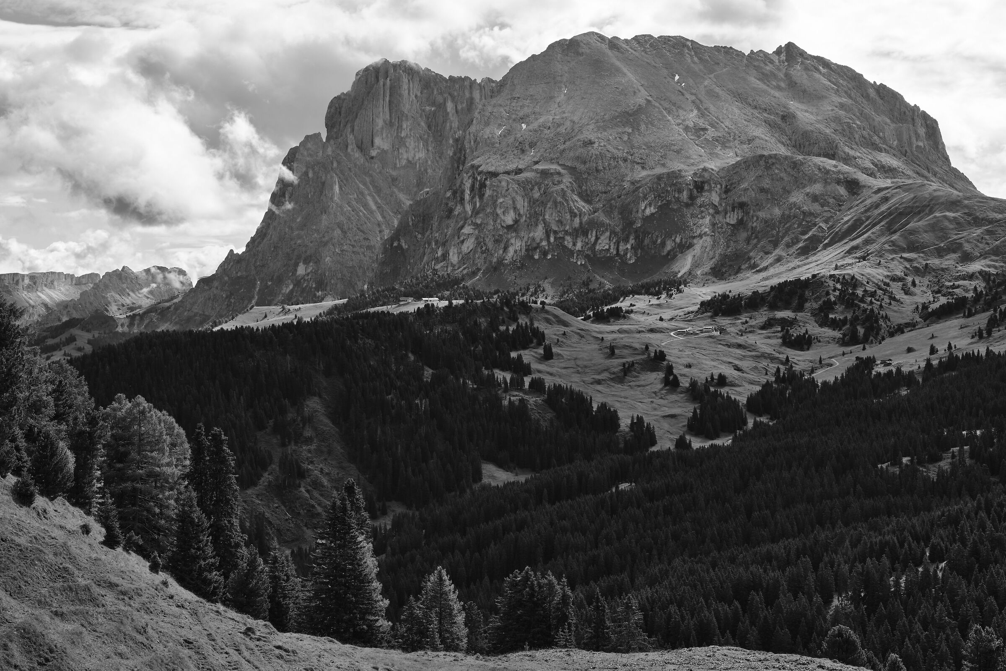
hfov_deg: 37.5
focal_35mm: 53
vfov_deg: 25.5
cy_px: 336
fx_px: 1481
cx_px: 503
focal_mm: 35
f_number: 7.1
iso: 200
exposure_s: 1/450
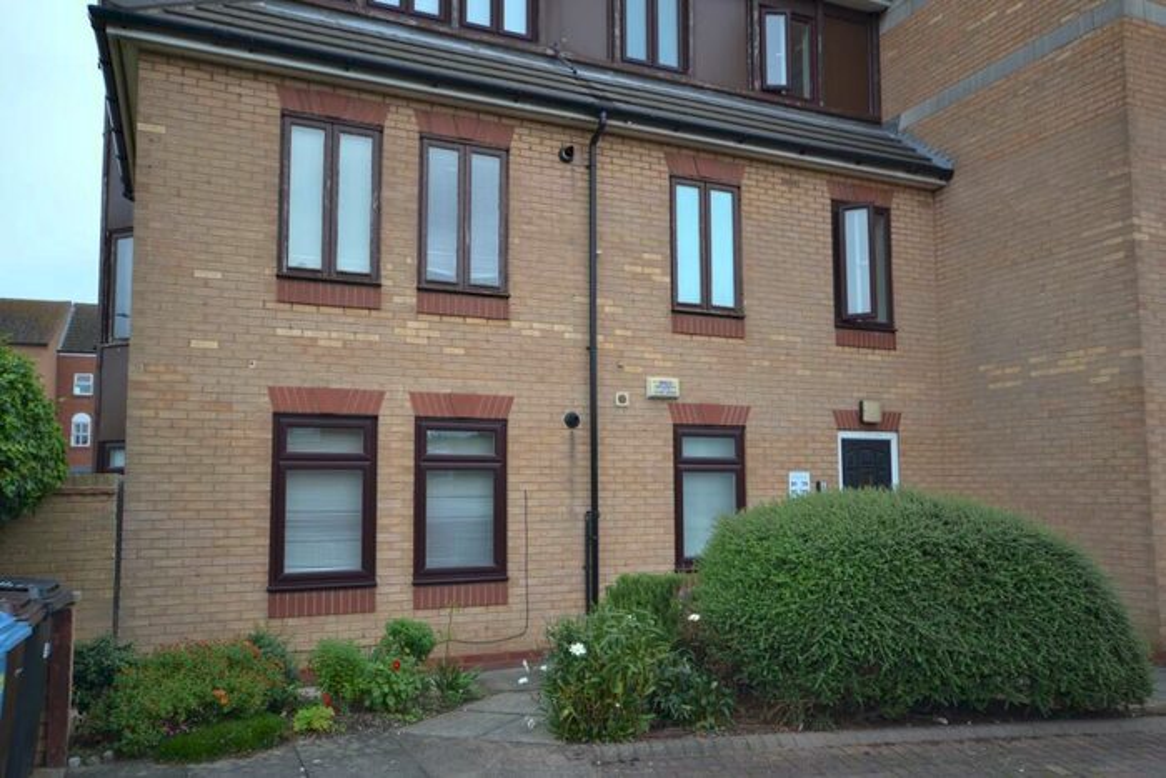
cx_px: 583
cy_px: 389
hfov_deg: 67.4
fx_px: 875
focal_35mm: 27
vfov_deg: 47.9
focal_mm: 18
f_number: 5.6
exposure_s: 1/125
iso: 140
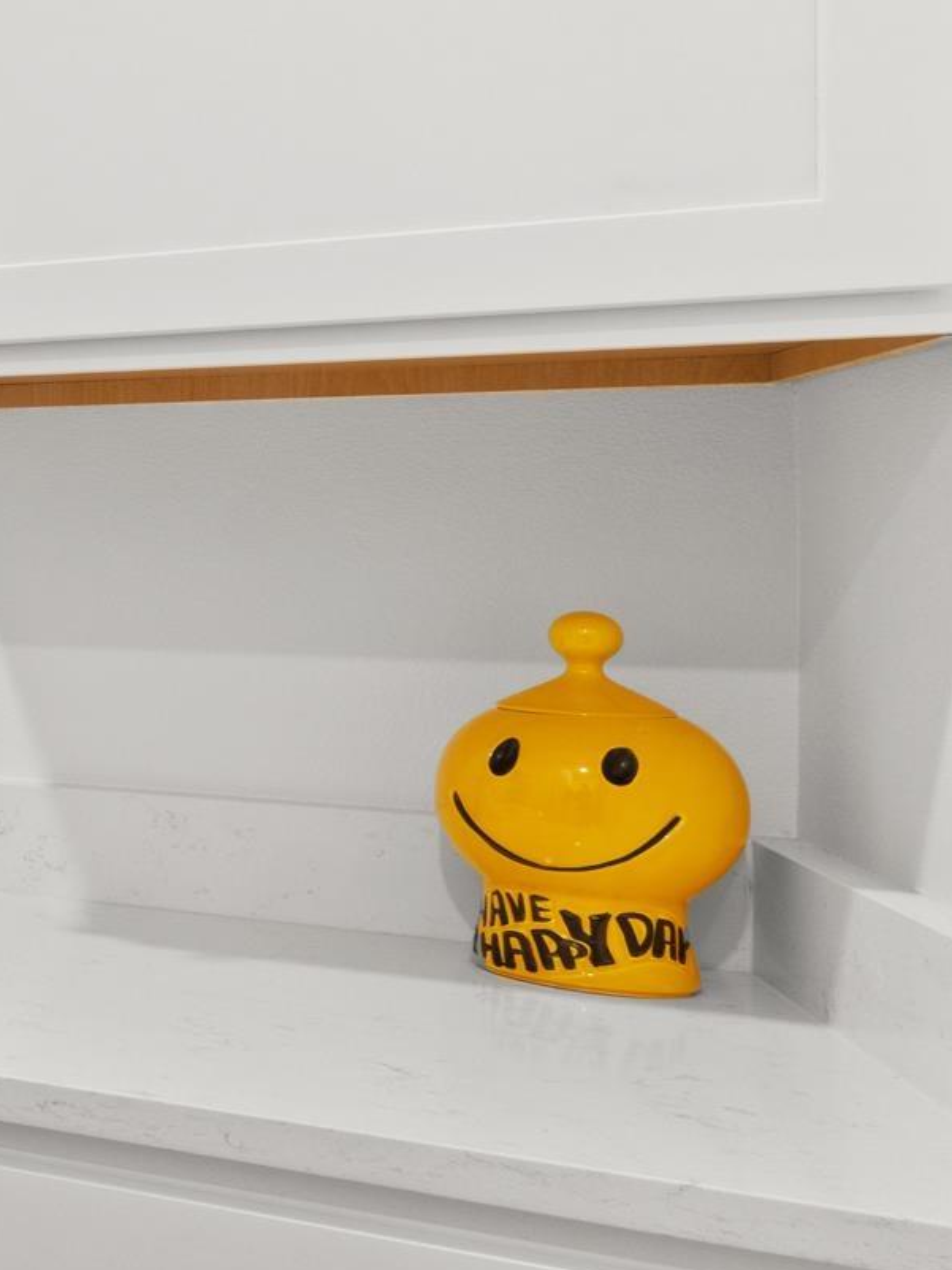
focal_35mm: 45
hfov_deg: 18.9
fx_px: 1650
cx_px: -969
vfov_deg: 42.0
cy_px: 546
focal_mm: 10
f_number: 9
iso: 200
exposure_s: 1/1.25
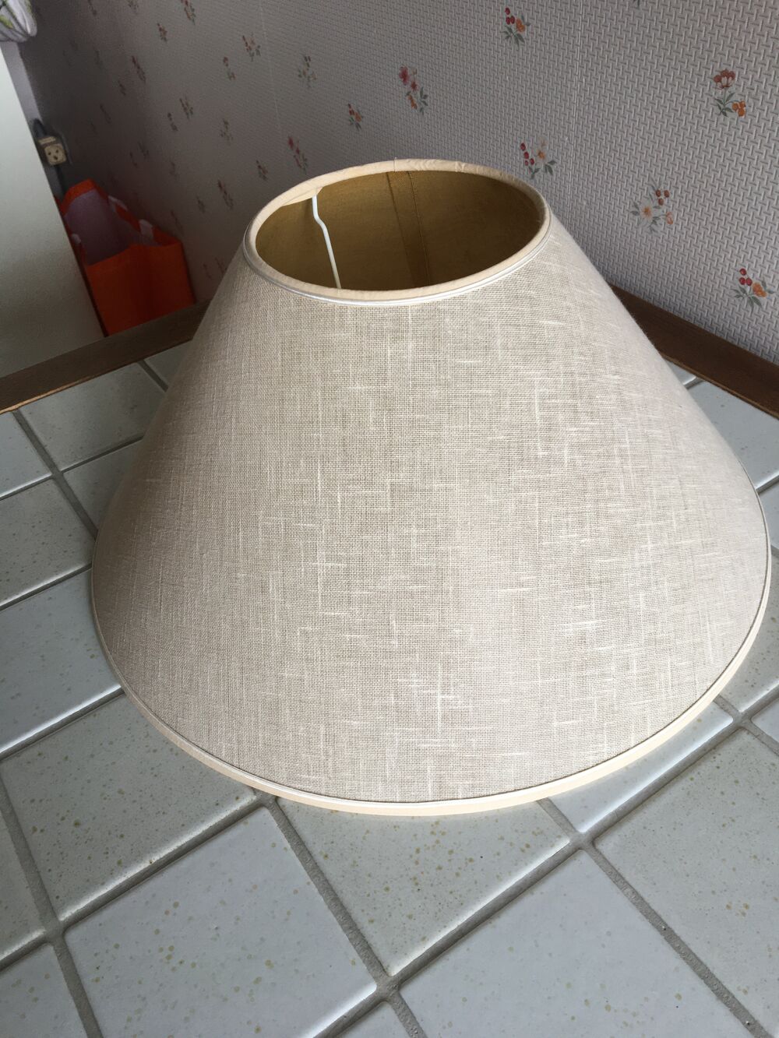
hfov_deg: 48.2
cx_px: 390
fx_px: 870
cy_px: 519
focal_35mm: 29
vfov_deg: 61.7
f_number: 2.2
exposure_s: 1/33
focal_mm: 4.15
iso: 40
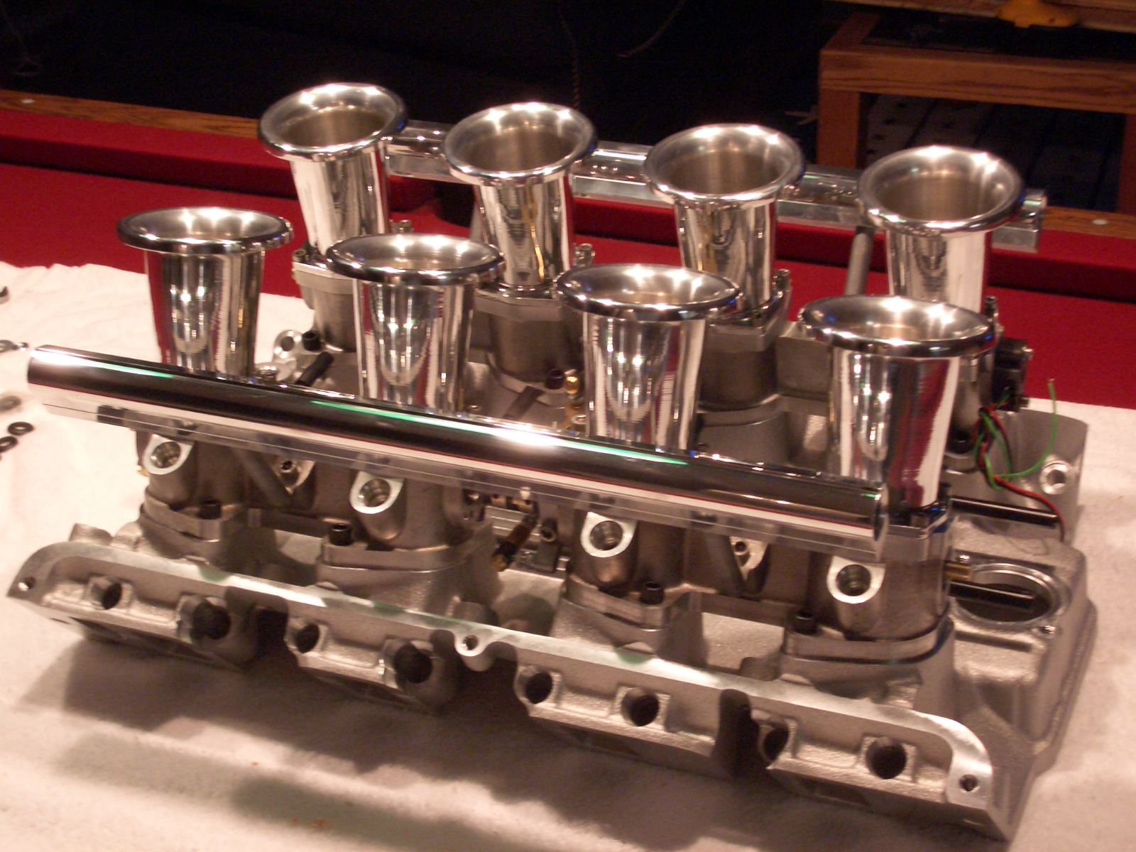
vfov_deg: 23.7
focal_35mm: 62
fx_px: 2035
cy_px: 426
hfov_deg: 31.2
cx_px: 568
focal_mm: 10.2
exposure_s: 1/25
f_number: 3.5
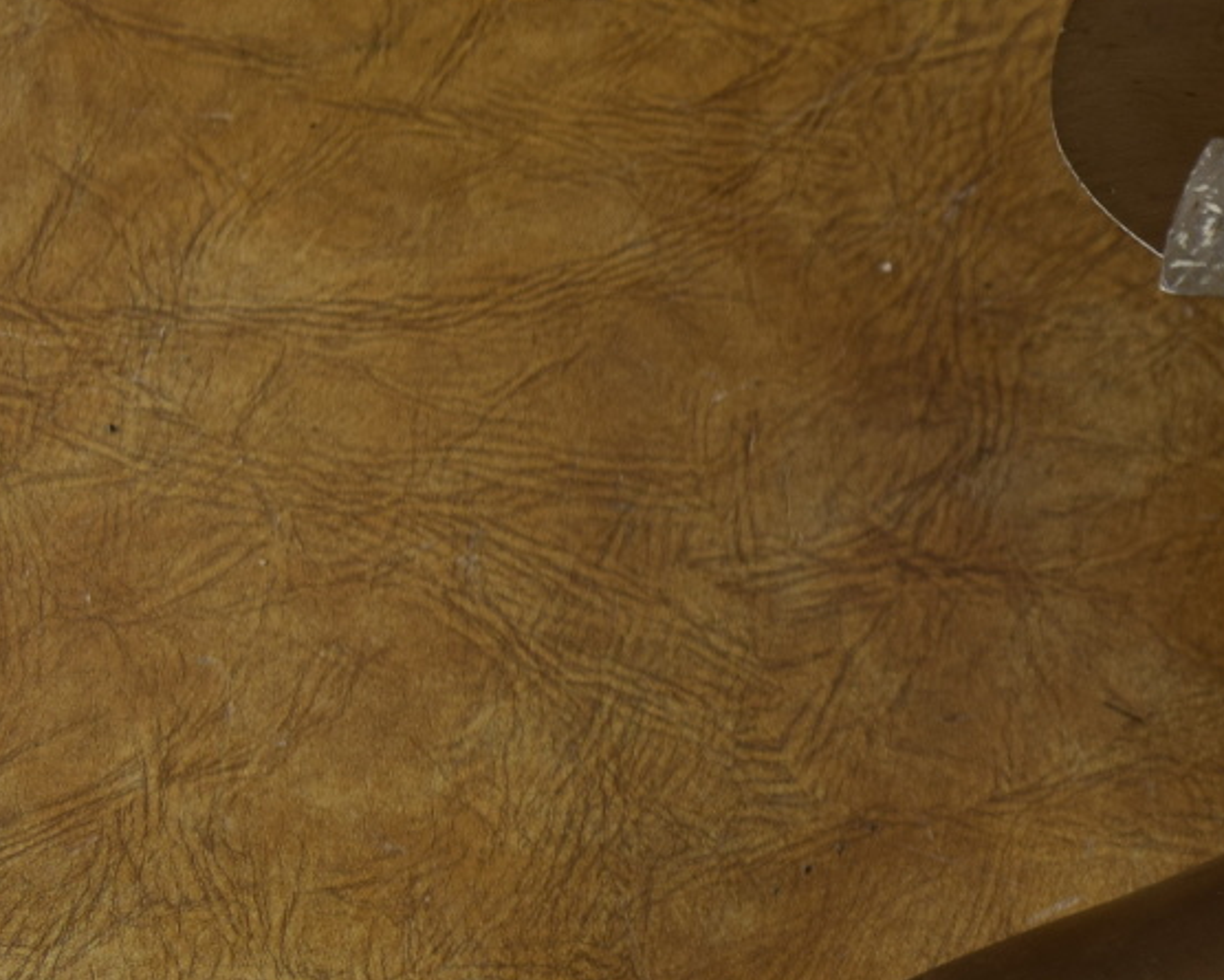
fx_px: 3672
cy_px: 598
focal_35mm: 101
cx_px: 1746
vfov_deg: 15.2
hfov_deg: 17.3
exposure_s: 1/160
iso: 200
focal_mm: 25
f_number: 6.3
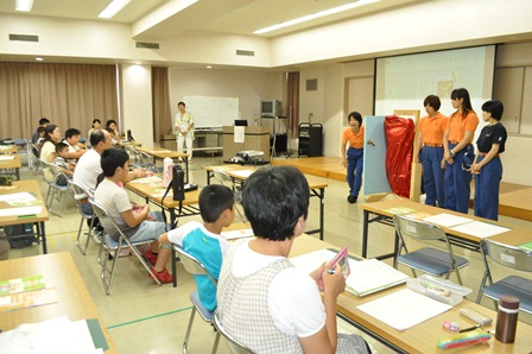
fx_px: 399
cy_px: 177
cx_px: 266
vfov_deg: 47.9
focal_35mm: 27
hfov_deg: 67.4
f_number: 5.6
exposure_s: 1/200
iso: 2000
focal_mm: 18
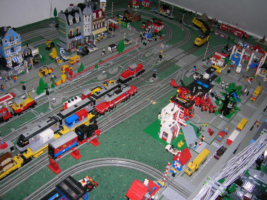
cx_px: 134
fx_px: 270
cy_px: 100
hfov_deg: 52.6
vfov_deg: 40.7
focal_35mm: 35
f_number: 2.9
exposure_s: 1/60.1
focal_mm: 5.8
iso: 67
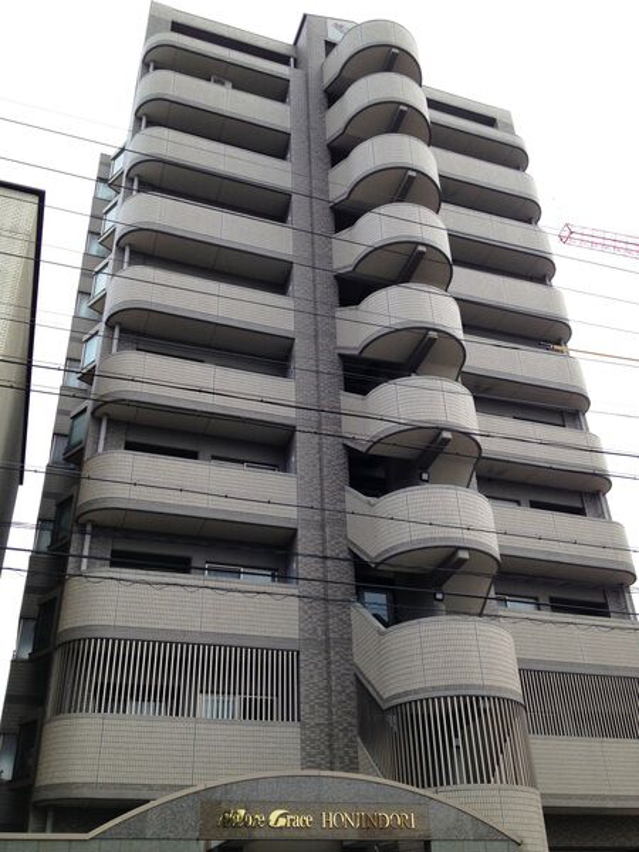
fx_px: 861
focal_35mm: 35
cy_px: 426
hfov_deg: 40.7
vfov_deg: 52.6
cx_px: 320
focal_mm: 4.28
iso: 50
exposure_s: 1/361
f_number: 2.4
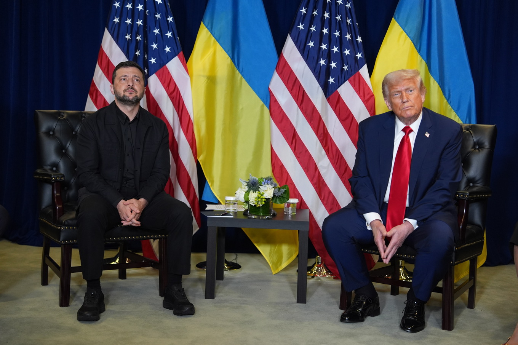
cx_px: 259
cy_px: 172
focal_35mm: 58
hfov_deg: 34.5
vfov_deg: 23.4
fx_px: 834
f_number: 2.8
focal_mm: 58
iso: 2000
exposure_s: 1/320
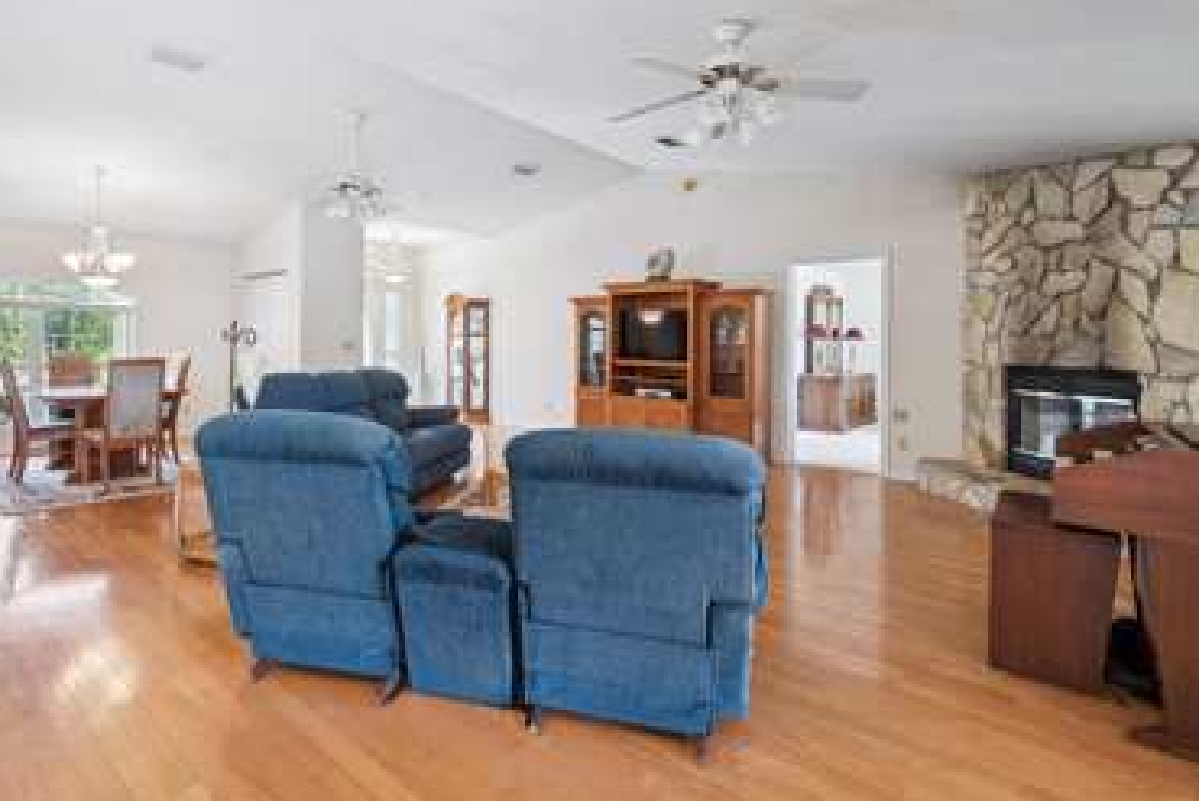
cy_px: 418
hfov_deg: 92.3
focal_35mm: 17
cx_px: 491
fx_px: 566
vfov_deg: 70.5
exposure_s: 1/25
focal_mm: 14
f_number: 8
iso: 400
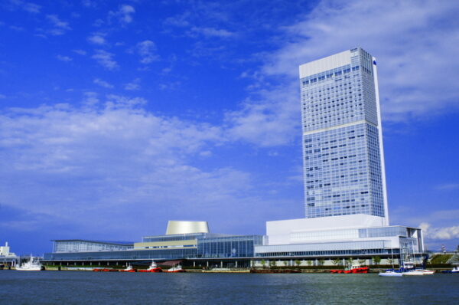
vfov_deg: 36.8
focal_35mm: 36
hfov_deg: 53.2
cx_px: 230
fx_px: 458
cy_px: 152
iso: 200
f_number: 14
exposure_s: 1/160
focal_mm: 24
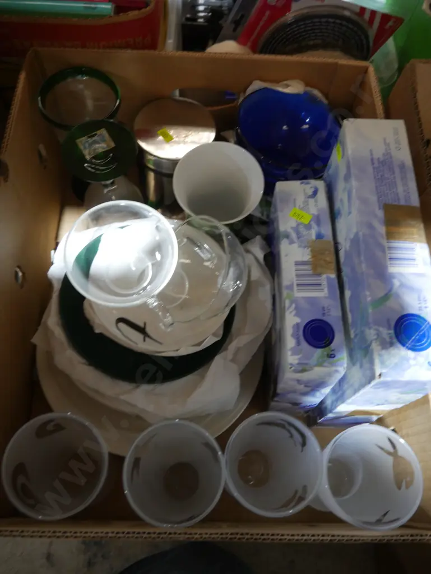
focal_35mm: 28
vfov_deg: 63.4
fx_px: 464
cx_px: 216
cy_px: 287
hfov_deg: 49.8
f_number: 3.5
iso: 1250
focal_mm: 14
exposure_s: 1/60
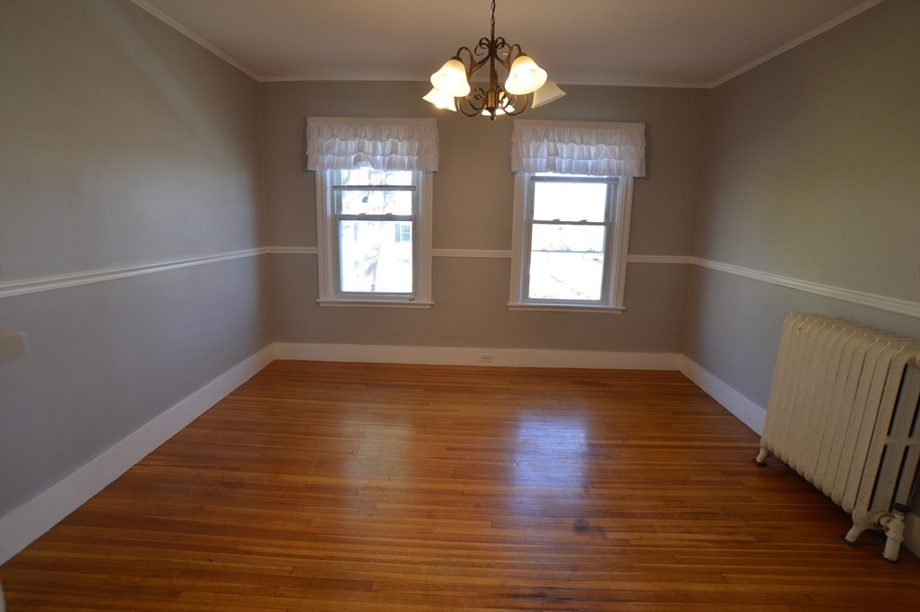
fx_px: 421
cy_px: 306
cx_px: 460
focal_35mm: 16
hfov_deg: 95.0
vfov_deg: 72.0
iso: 400
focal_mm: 11
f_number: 4.5
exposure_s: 1/80
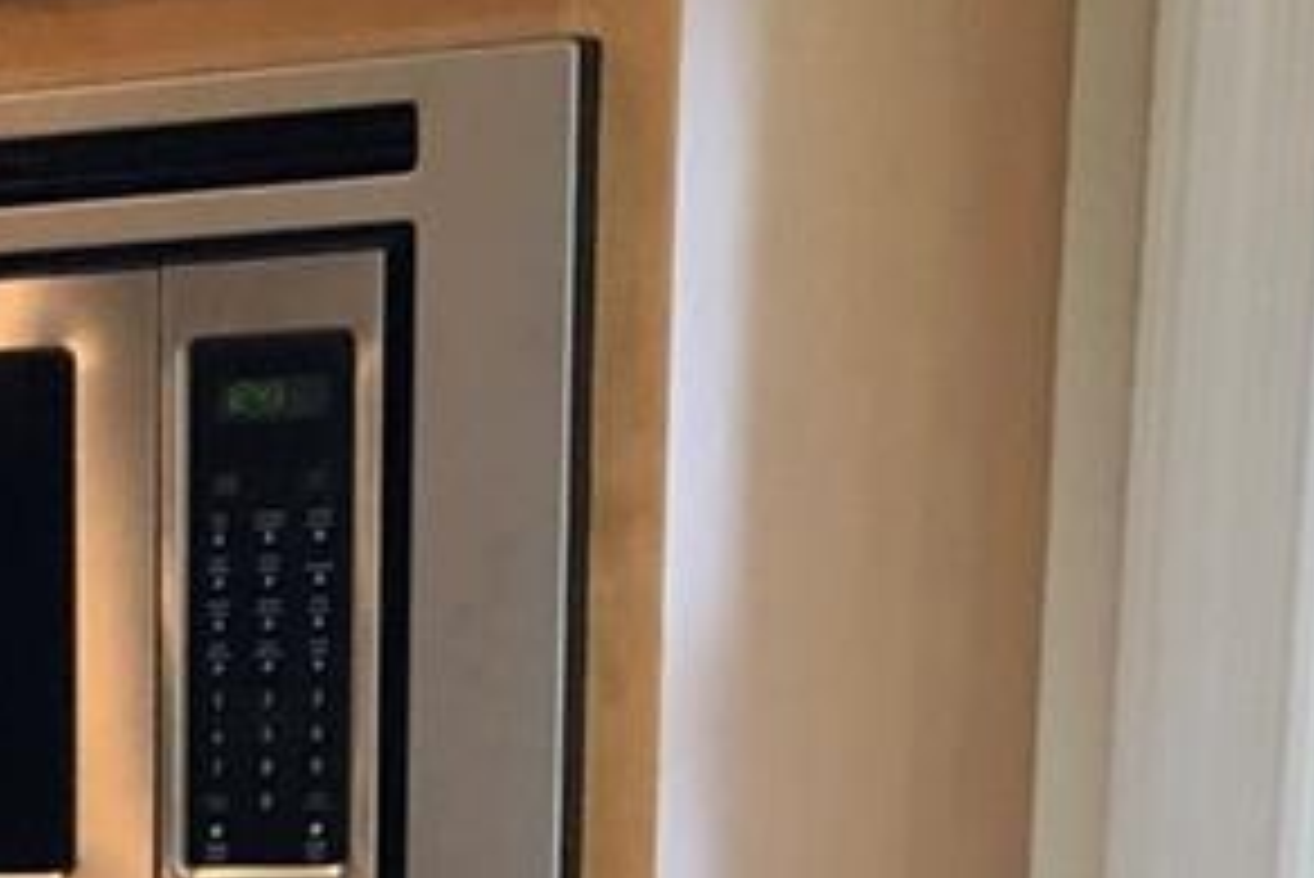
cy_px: 2188
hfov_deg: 12.1
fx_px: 5587
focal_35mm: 153
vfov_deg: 8.2
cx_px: -1174
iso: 40
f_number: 1.8
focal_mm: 4
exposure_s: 1/20
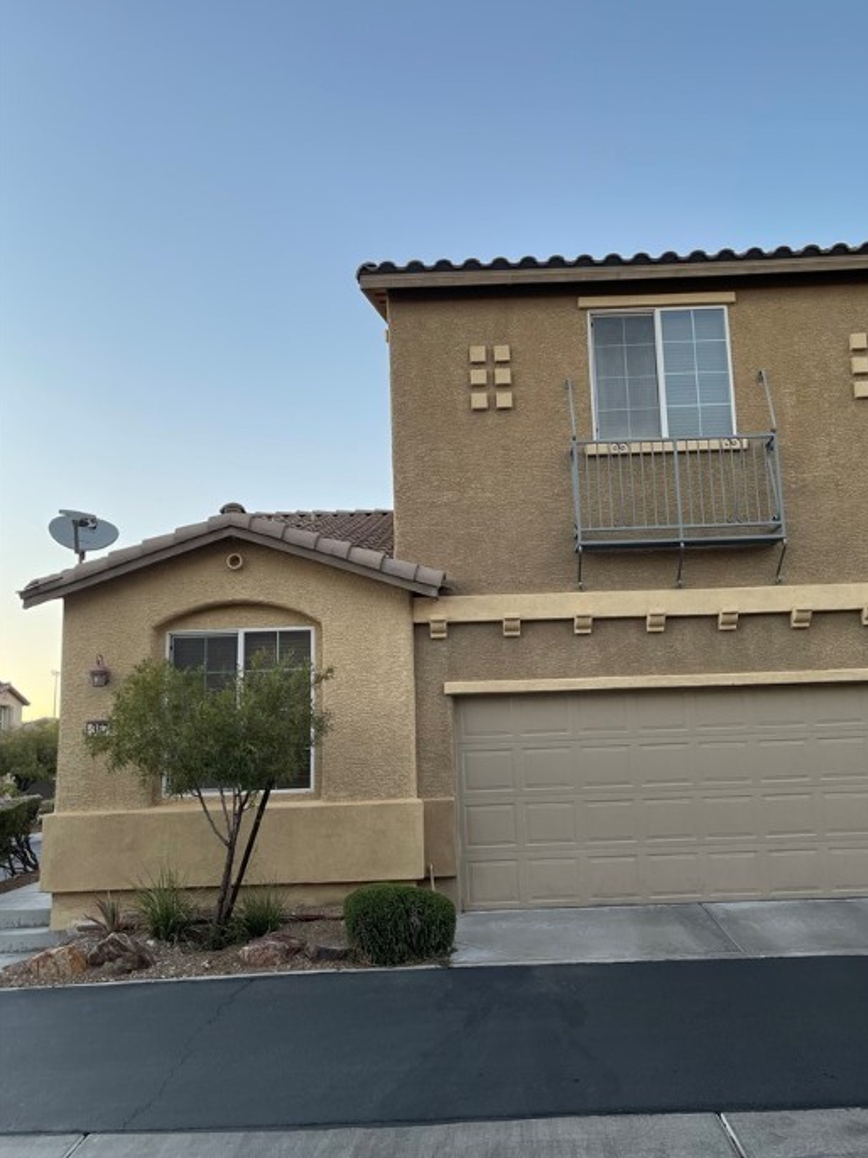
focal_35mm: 28
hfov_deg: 49.6
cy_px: 577
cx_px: 480
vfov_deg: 63.5
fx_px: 937
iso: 64
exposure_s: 1/121
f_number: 1.6
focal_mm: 5.1
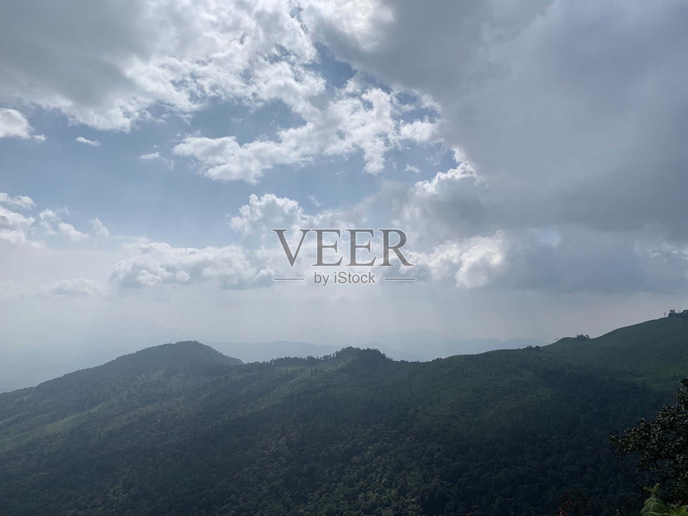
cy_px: 258
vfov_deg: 53.1
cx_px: 344
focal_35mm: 26
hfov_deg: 67.3
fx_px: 517
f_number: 1.8
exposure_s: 1/7407
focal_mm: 4.25
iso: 25
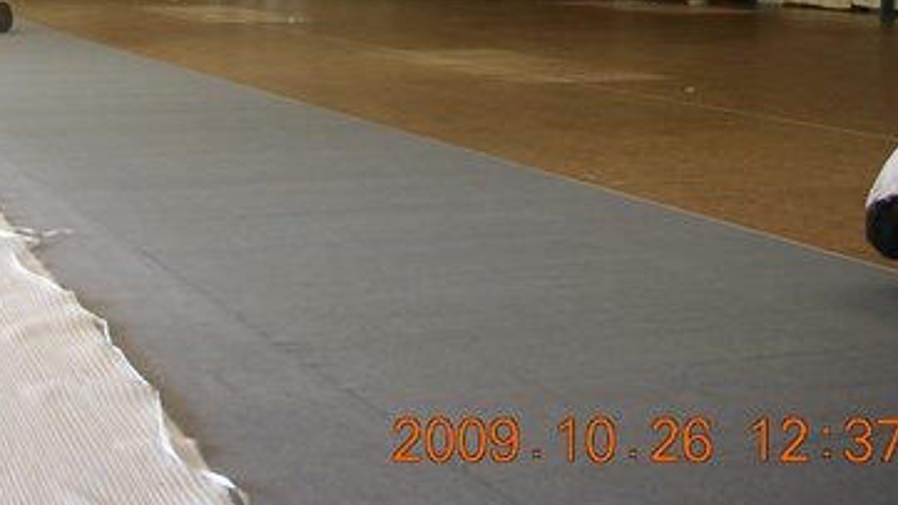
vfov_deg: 15.8
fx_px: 1762
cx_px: 142
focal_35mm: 74
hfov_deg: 27.8
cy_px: -76
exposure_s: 1/35.5
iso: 50
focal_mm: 5.8
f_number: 3
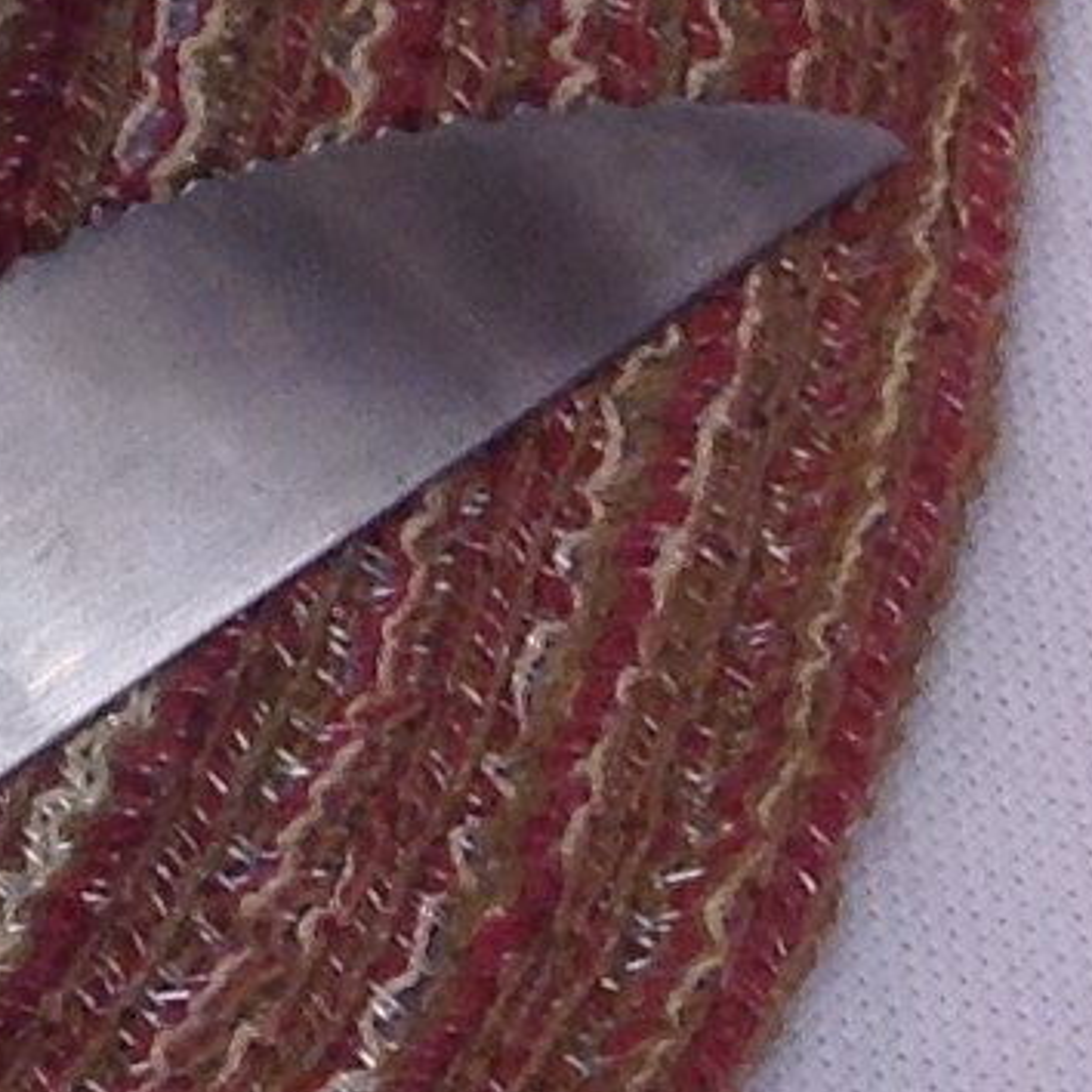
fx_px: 8066
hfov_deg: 6.6
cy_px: -808
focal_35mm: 226
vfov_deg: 7.5
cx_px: -2813
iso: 64
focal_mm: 4.28
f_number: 2.4
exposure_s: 1/60
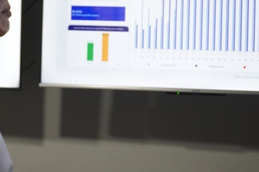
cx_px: 106
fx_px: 488
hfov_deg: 29.7
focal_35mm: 68
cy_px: 29
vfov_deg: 19.7
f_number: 4.5
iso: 2500
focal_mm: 25
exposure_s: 1/160
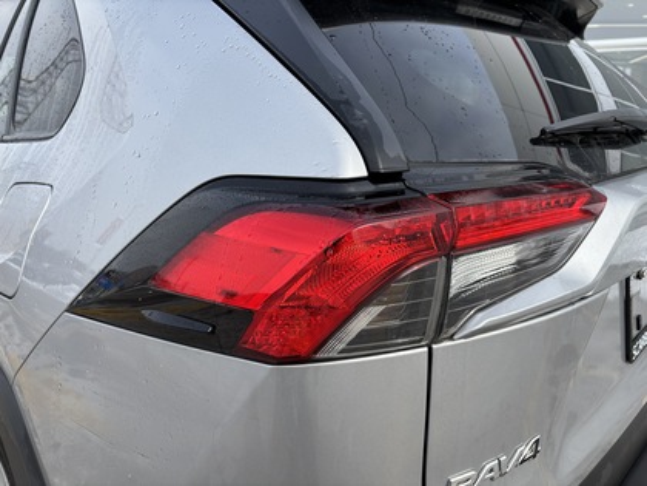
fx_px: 486
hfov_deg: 67.3
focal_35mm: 26
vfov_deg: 53.1
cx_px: 324
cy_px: 243
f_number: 1.6
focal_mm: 5.96
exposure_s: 1/1437
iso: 50
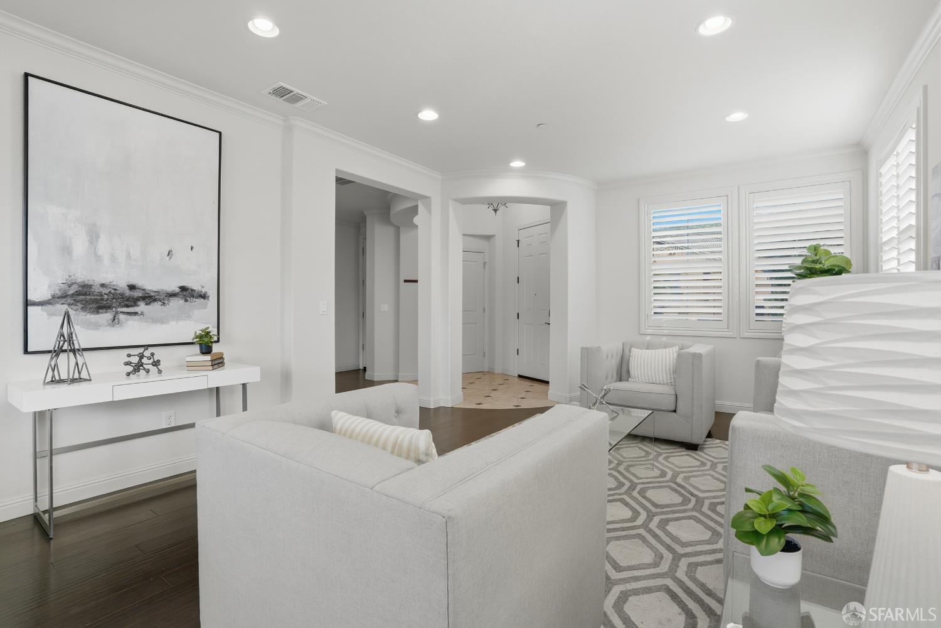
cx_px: 470
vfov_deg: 73.7
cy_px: 314
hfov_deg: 96.7
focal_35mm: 16
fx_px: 418
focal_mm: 16
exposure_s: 1/250
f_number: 9
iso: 250
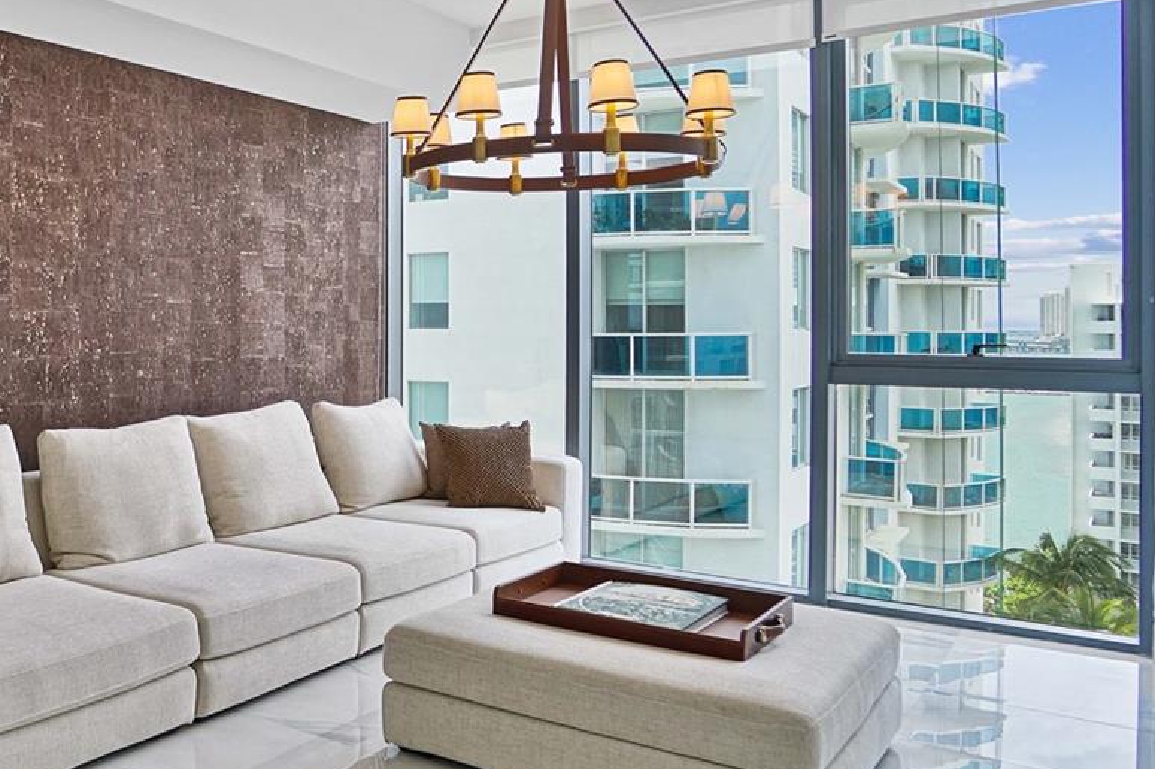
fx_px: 994
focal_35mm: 31
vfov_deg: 42.2
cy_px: 343
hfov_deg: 54.4
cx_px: 167
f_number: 5
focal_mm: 10
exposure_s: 1/60
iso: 250
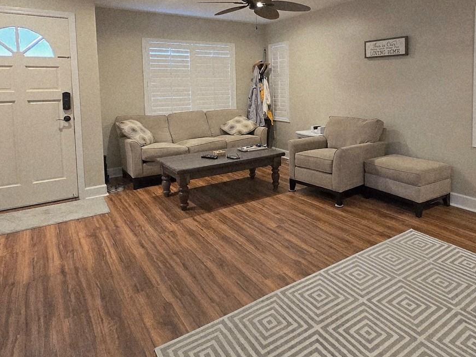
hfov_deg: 70.8
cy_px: 108
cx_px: 289
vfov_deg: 55.2
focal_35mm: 24
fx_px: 330
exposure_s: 1/60.2
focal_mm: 1.7
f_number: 2.2
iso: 400
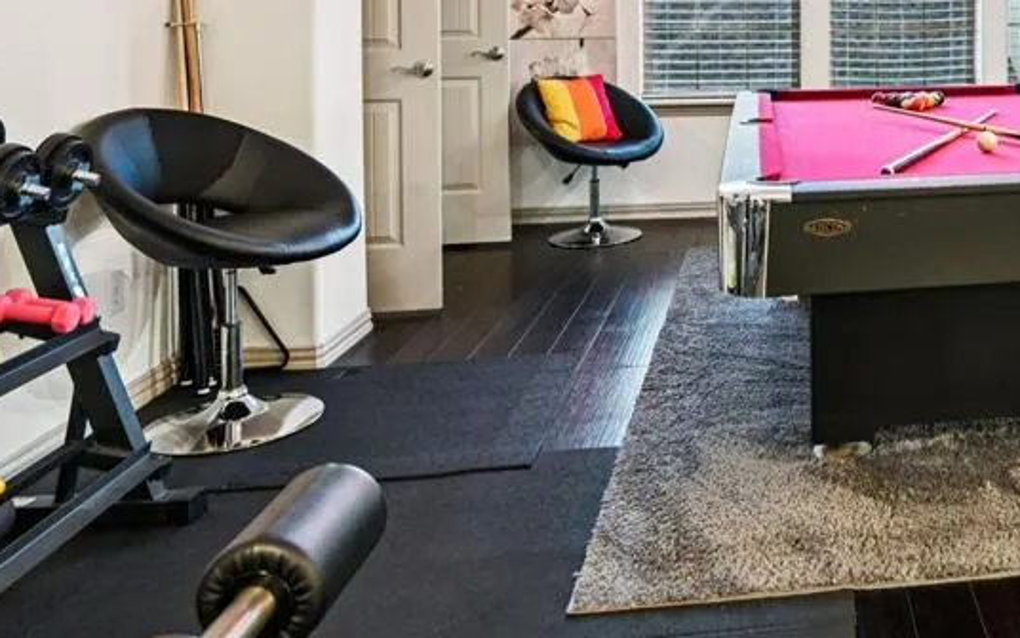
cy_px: -8
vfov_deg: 31.7
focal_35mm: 37
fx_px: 1029
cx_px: 934
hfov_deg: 47.0
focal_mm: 19
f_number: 8
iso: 400
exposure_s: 1/4
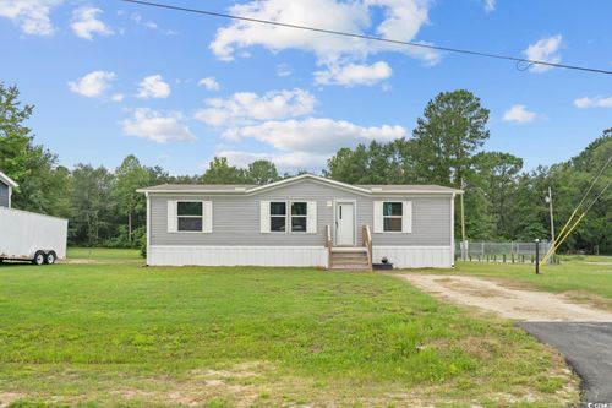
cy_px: 204
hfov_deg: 67.4
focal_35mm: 27
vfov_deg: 47.9
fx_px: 459
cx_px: 306
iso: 200
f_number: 8
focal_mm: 27
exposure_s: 1/60
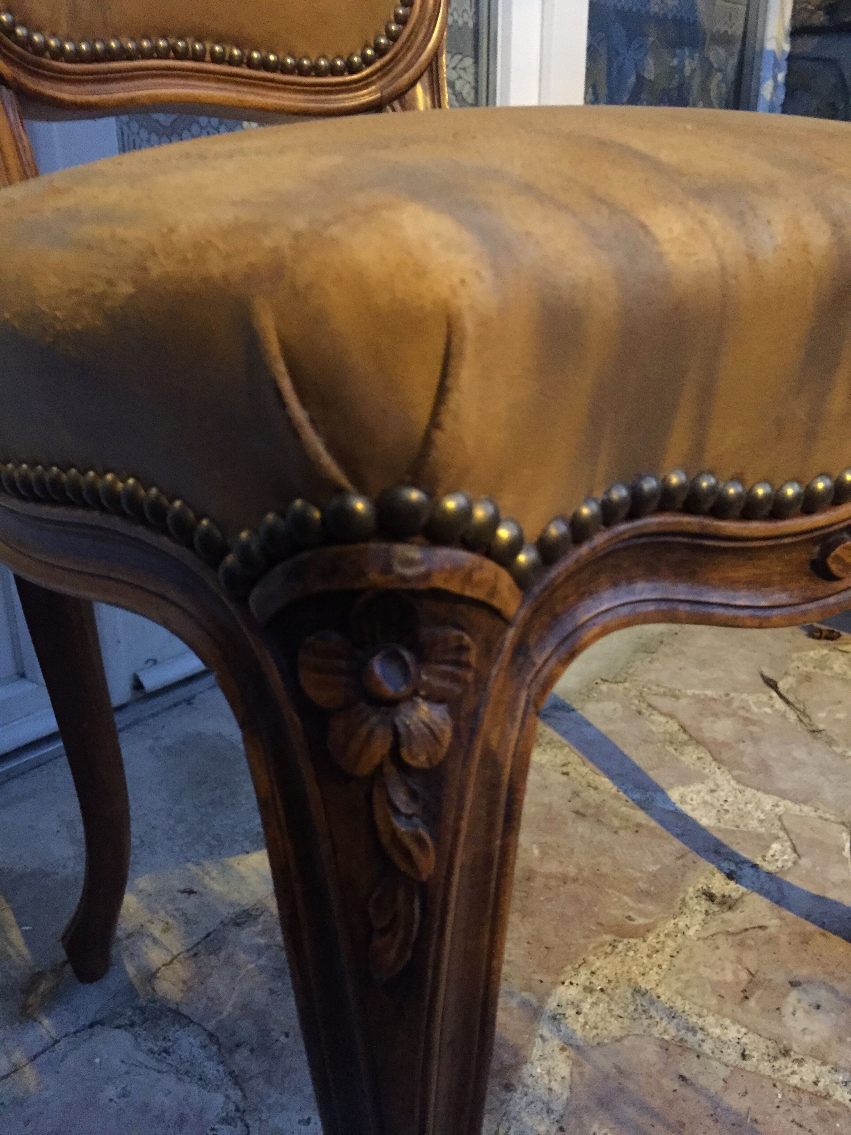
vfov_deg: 61.7
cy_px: 568
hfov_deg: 48.2
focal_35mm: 29
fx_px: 951
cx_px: 426
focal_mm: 4.15
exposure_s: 1/17
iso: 800
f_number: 2.2
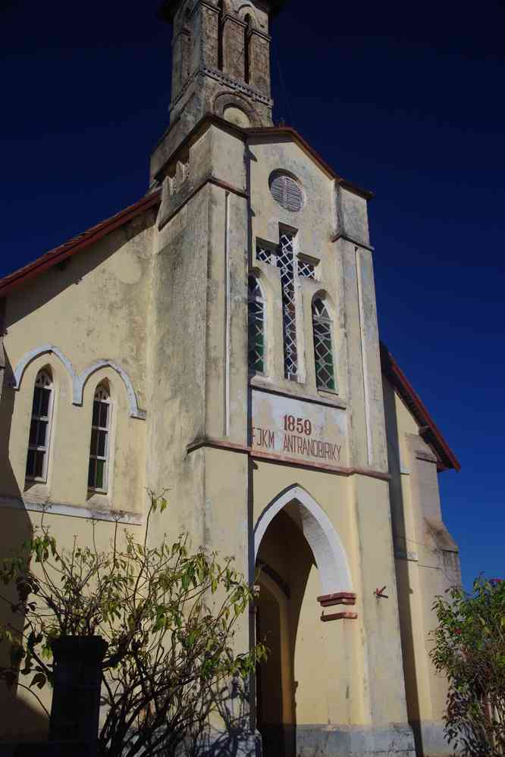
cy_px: 378
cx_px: 252
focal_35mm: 38
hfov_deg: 35.5
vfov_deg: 51.3
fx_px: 789
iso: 100
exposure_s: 1/125
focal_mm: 25
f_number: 11
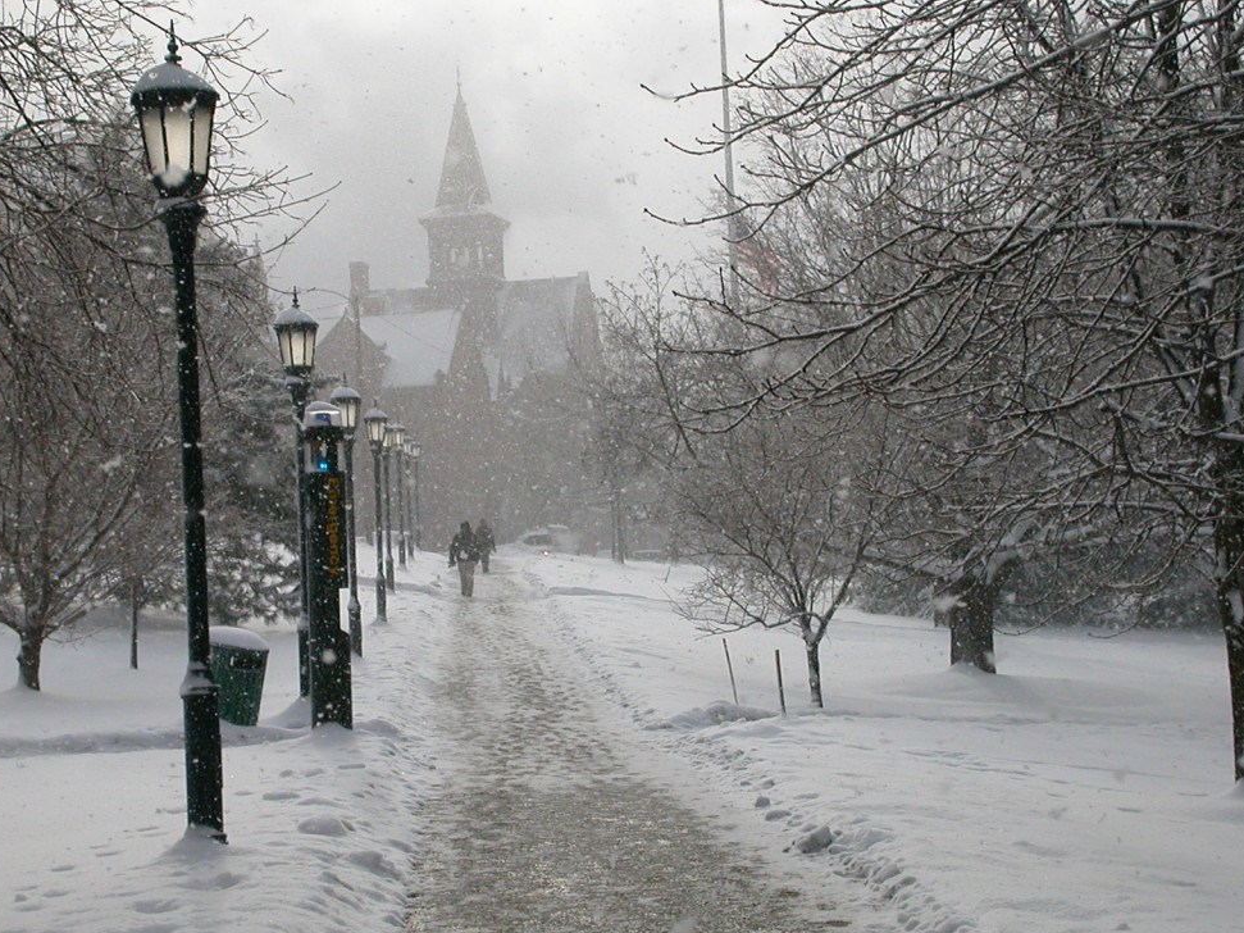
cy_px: 482
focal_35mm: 97
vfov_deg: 15.2
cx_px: 618
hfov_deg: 20.2
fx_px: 3485
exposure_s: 1/1112
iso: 100
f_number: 4.4
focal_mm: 14
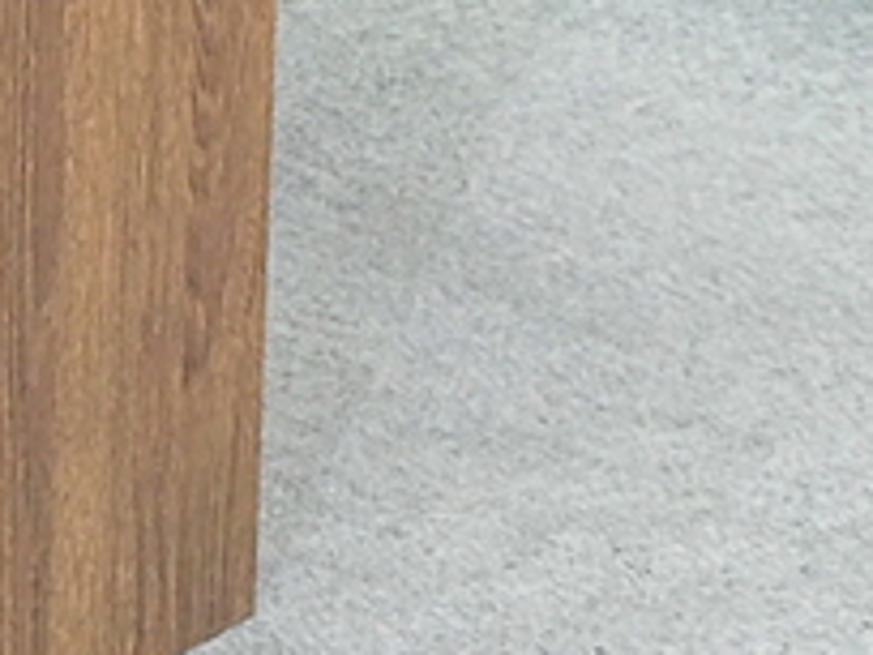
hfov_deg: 7.6
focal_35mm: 254
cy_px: -625
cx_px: -556
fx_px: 6406
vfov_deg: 5.7
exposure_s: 1/2
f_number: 4.1
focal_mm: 9.6
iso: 200
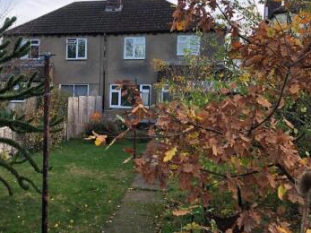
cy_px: 126
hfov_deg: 39.1
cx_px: 70
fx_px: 422
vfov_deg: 30.8
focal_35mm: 47
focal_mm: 4
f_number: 1.8
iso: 50
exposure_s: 1/120
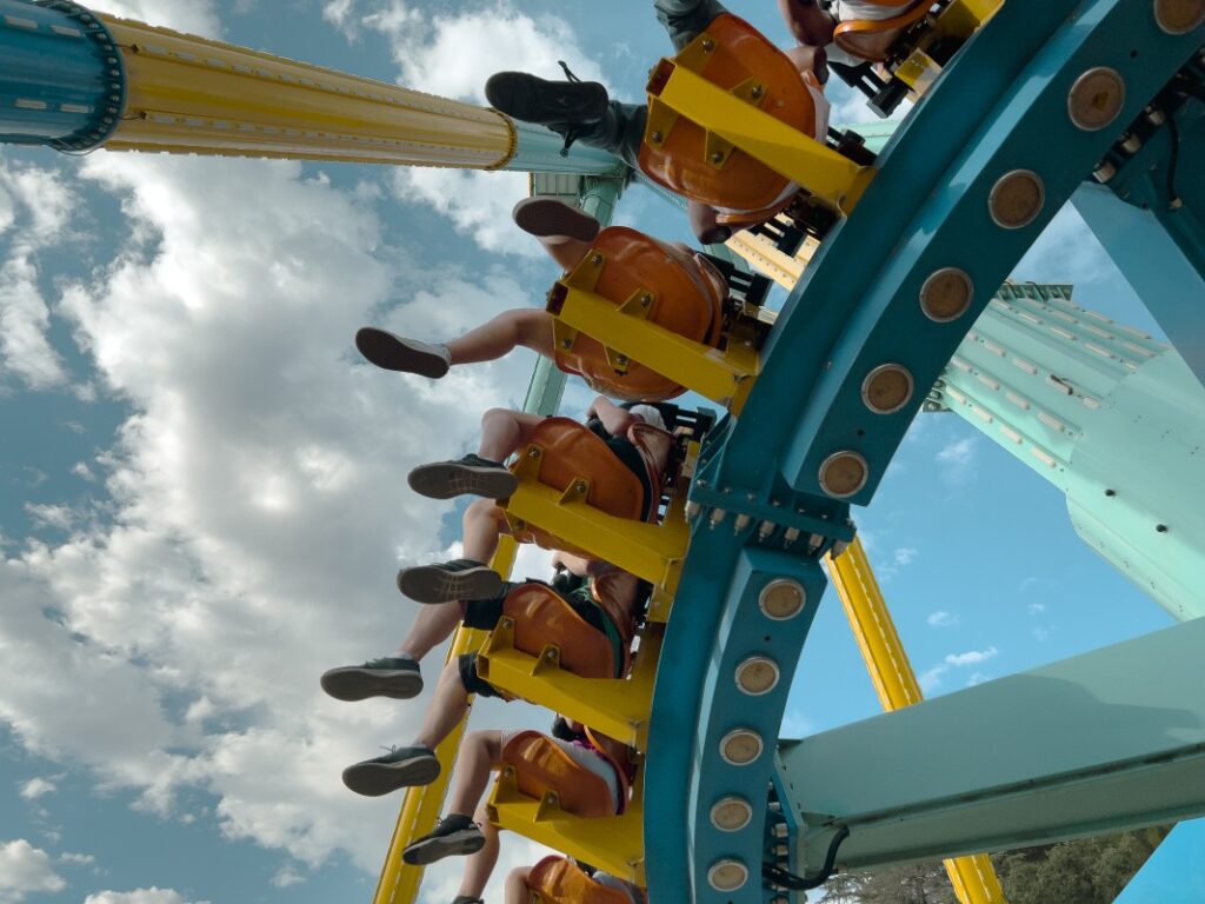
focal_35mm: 26
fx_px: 905
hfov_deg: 67.3
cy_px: 452
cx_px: 602
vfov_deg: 53.1
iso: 50
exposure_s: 1/4300
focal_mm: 5.7
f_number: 1.5
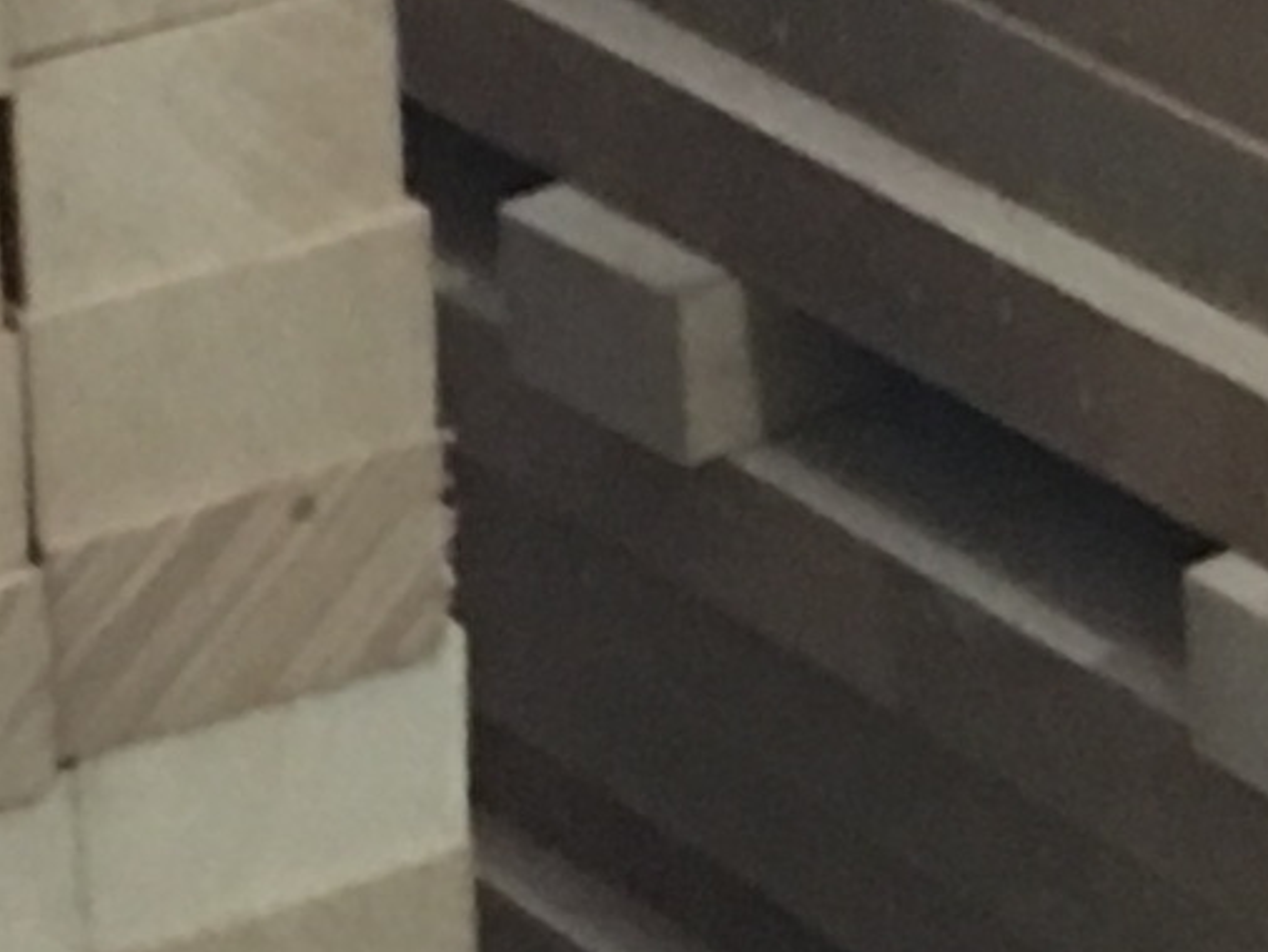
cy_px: -489
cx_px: 1985
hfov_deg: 8.4
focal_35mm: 231
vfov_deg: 6.4
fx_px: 8466
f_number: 2.2
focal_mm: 4.15
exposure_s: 1/8
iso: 125
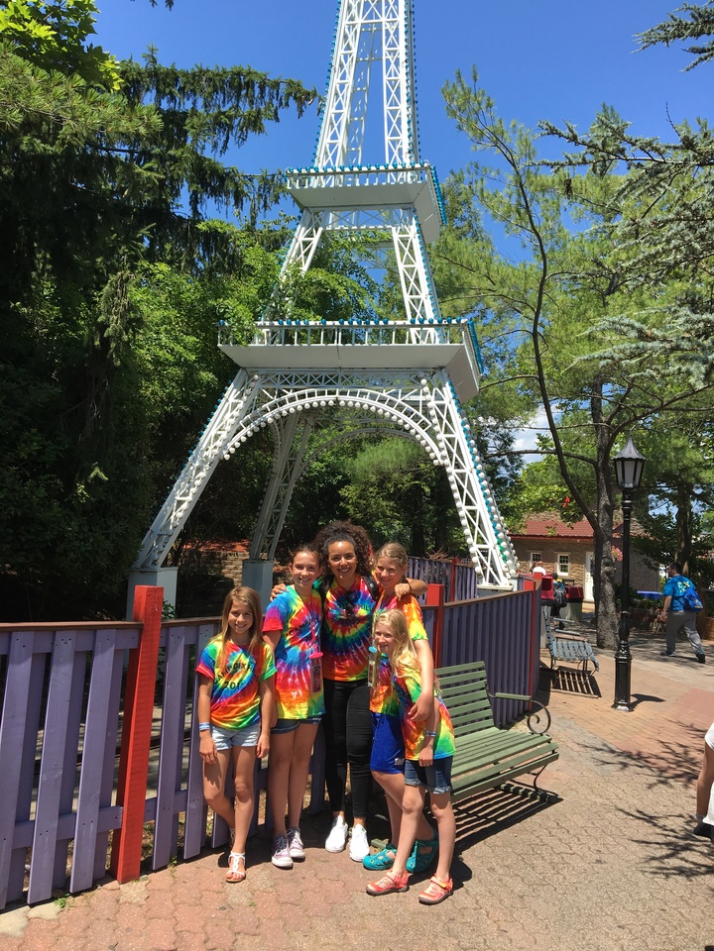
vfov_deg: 61.7
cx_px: 357
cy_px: 476
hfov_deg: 48.2
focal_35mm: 29
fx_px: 798
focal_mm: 4.15
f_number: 2.2
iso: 25
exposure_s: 1/986
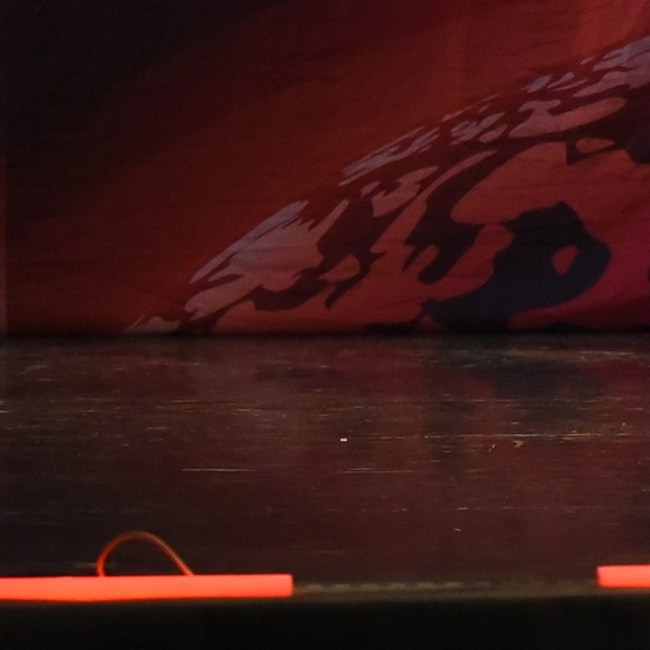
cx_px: 1101
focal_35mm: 405
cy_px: -41
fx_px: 8604
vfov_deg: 4.3
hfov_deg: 4.3
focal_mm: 92
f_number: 3.2
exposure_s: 1/800
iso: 5000
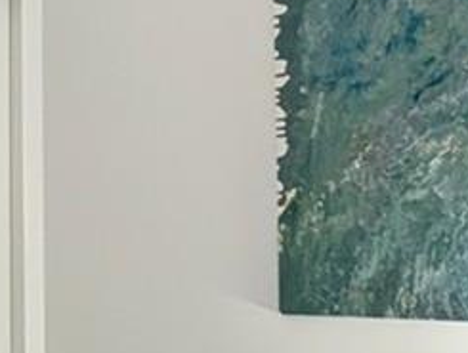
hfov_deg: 24.3
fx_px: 1057
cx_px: 59
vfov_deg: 19.0
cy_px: 198
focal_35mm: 78
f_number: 1.7
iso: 97
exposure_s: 1/60
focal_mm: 2.02
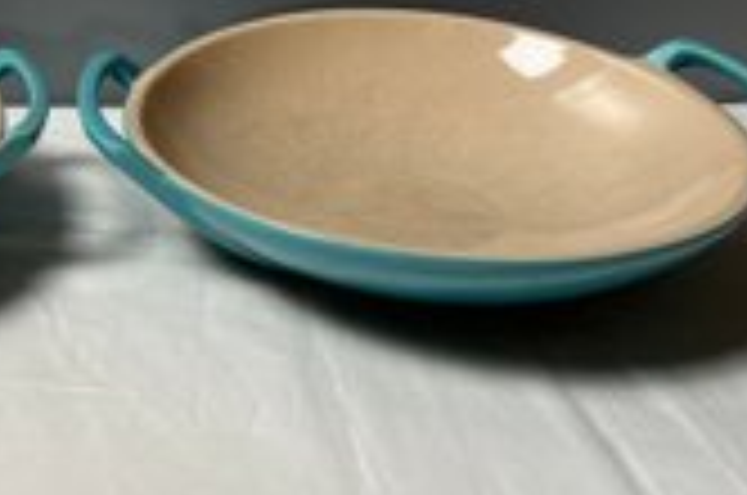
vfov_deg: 24.0
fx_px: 1160
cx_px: 52
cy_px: 178
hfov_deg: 33.5
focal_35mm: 56
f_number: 1.5
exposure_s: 1/120
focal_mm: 5.7
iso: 125
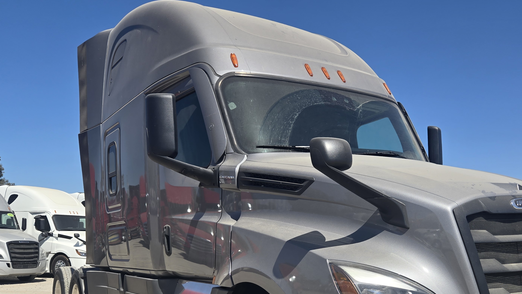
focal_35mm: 36
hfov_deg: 54.7
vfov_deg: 31.8
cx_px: 325
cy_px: 242
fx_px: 498
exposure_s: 1/2128
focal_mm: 5.4
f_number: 1.8
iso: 25
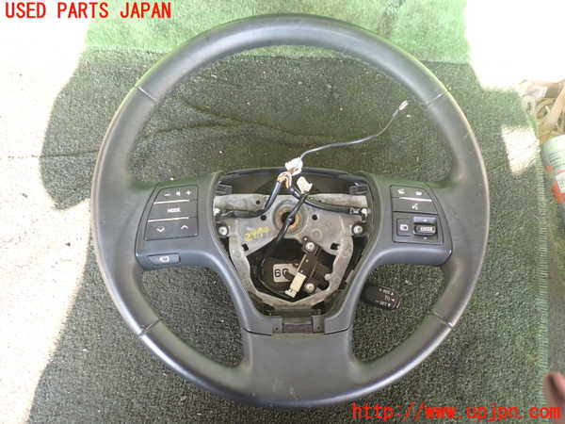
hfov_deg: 60.0
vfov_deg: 46.8
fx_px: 490
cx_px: 282
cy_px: 212
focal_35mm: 30
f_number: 2.3
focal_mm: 5.4
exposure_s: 1/60
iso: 200
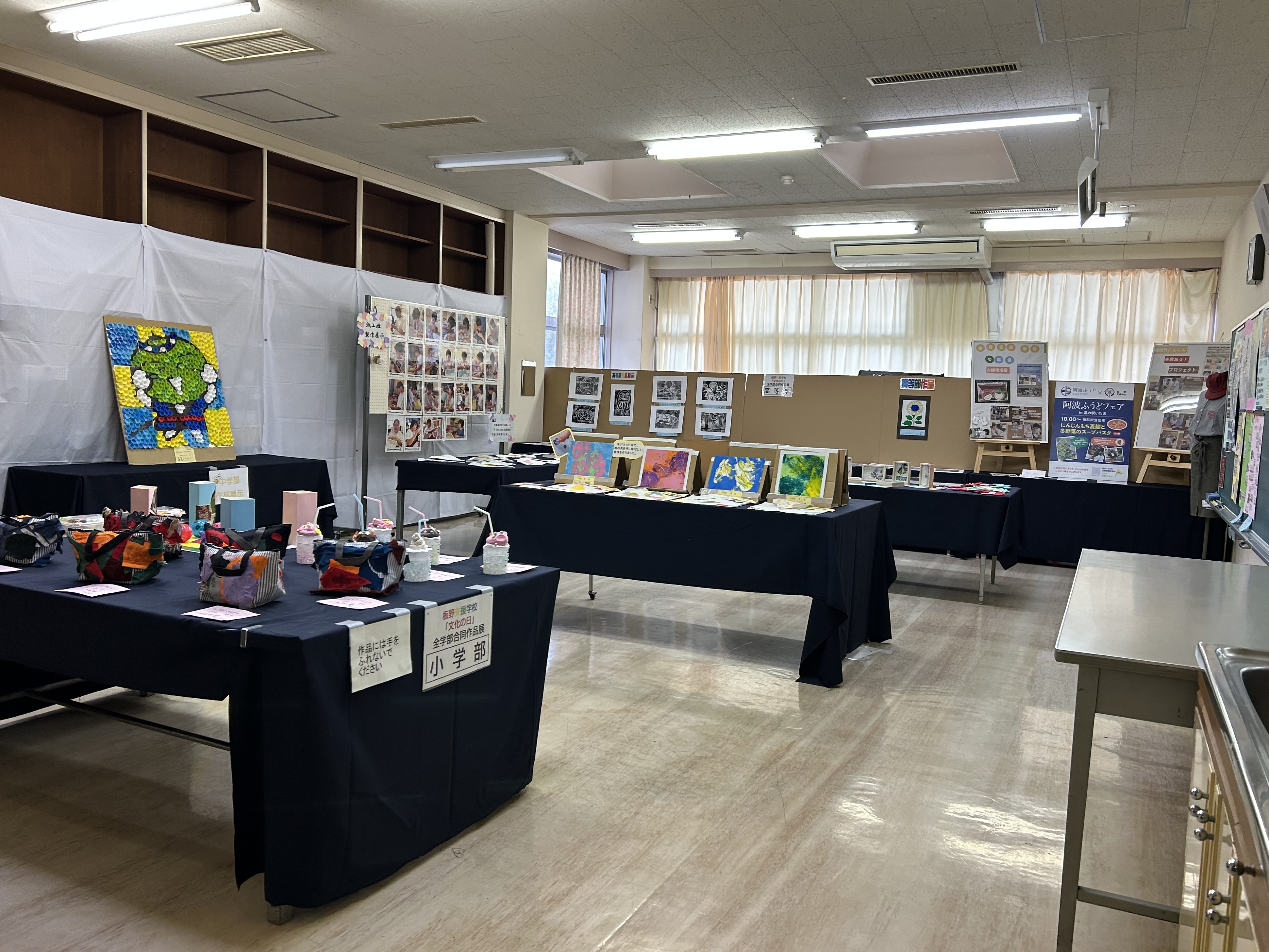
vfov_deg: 51.3
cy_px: 465
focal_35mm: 27
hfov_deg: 65.3
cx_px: 645
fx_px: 990
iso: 100
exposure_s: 1/120
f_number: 1.5
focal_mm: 5.7
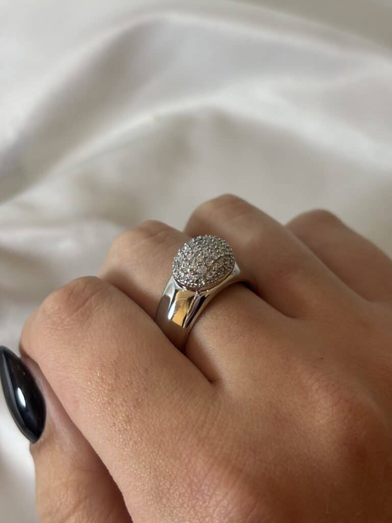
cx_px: 196
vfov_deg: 36.8
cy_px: 262
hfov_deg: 28.0
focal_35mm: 52
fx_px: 785
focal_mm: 5.96
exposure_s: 1/100
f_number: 1.6
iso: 40
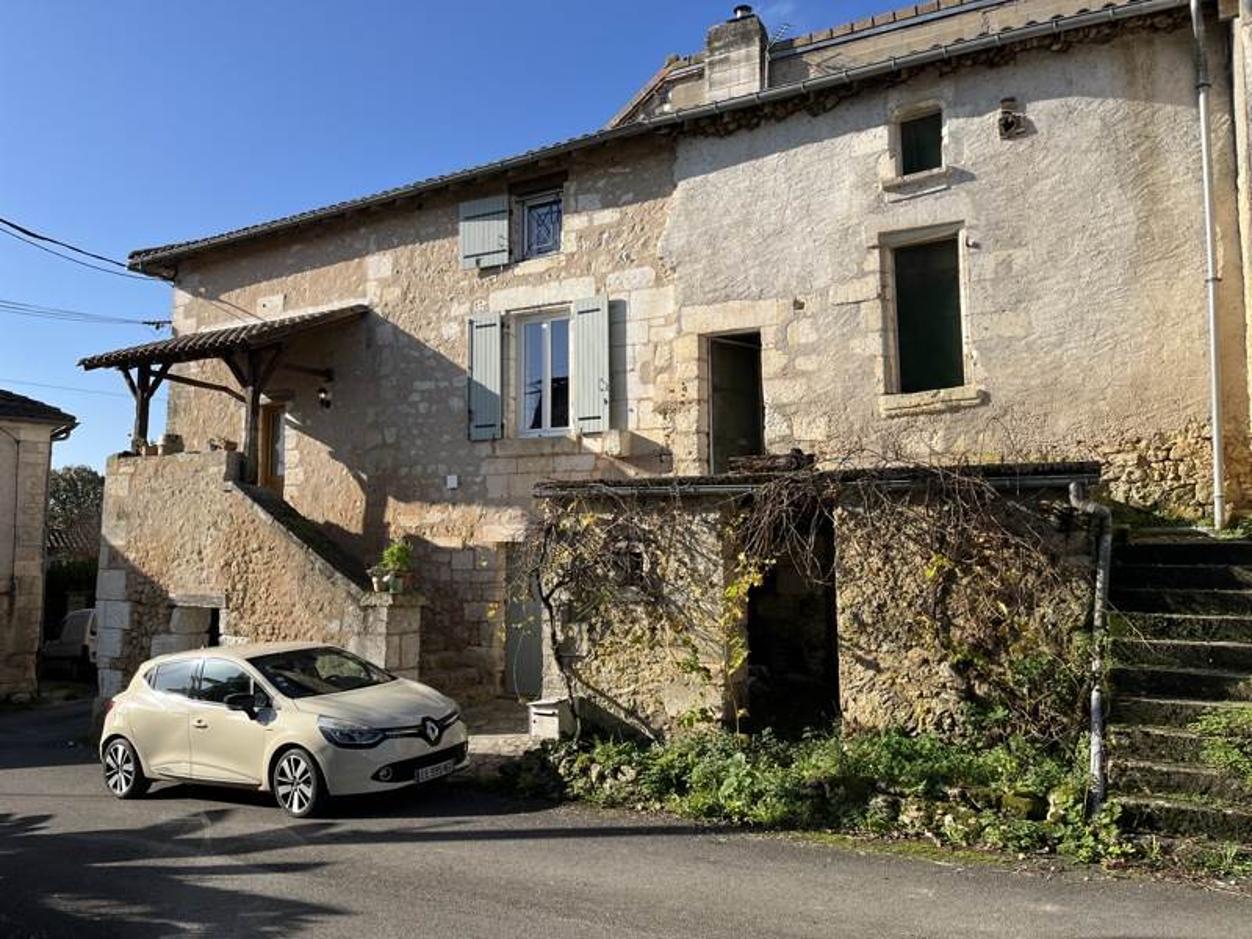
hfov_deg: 67.3
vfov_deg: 53.1
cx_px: 626
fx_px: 940
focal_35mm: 26
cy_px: 470
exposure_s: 1/2688
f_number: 1.6
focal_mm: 5.1
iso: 50
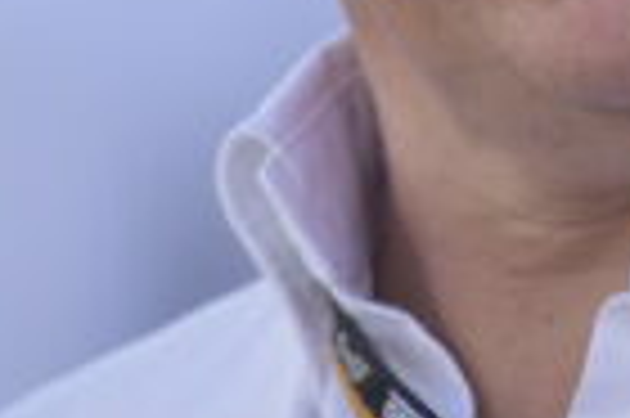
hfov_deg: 1.3
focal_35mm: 1532
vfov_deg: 0.9
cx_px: 1035
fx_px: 26778
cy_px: -274
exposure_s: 1/640
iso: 500
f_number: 6.3
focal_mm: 340
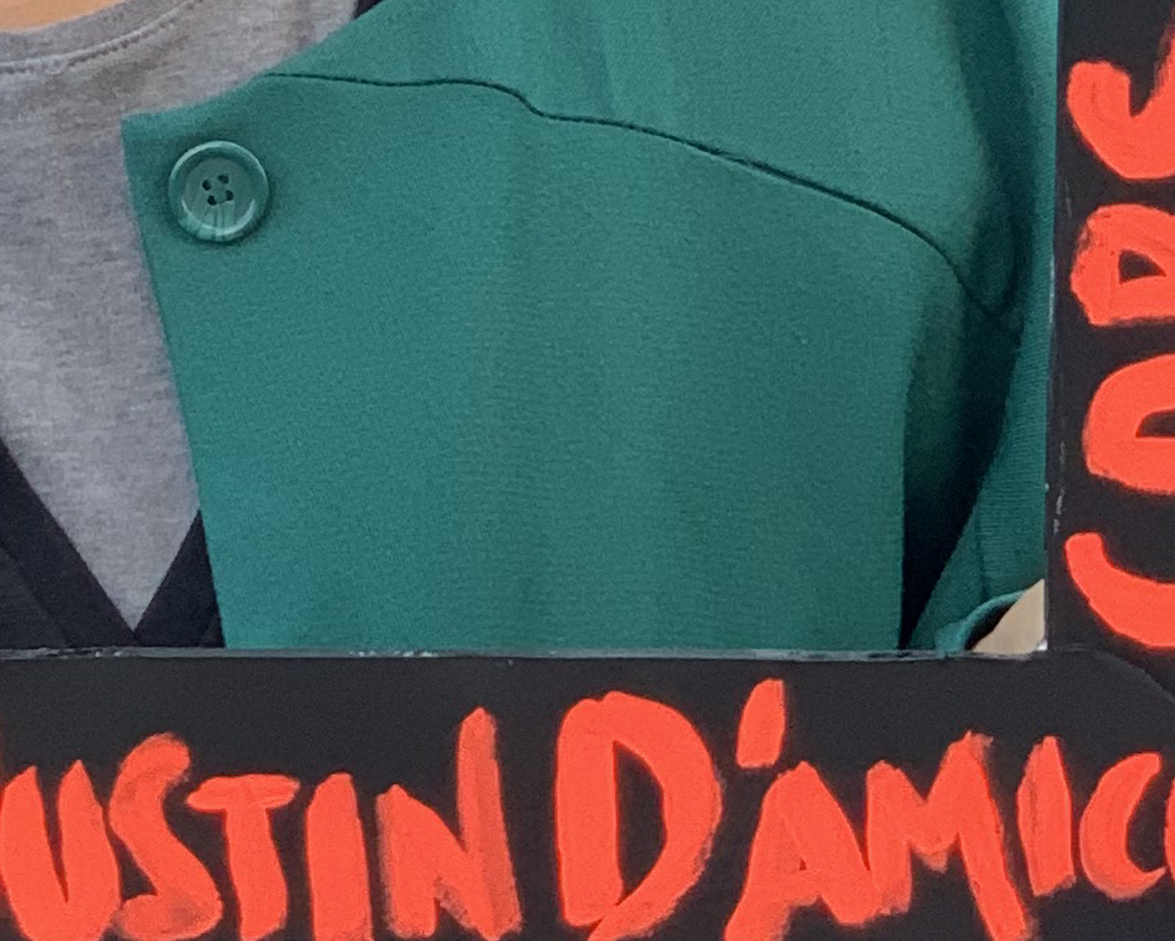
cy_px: -106
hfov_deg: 8.8
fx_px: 7619
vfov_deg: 7.0
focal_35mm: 219
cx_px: 57
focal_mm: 6
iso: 80
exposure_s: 1/122
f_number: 2.4
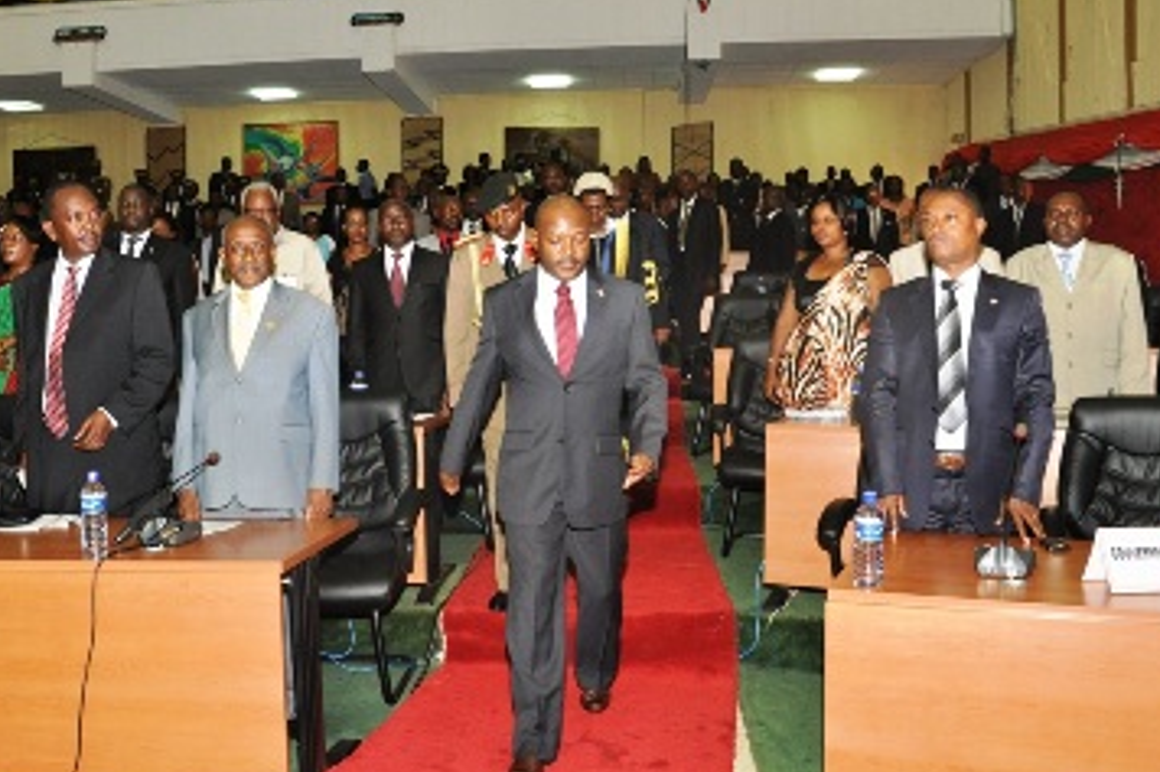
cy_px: 362
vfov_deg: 38.8
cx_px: 531
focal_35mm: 34
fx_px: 1095
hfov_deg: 55.7
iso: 800
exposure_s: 1/60
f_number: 4
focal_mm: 18
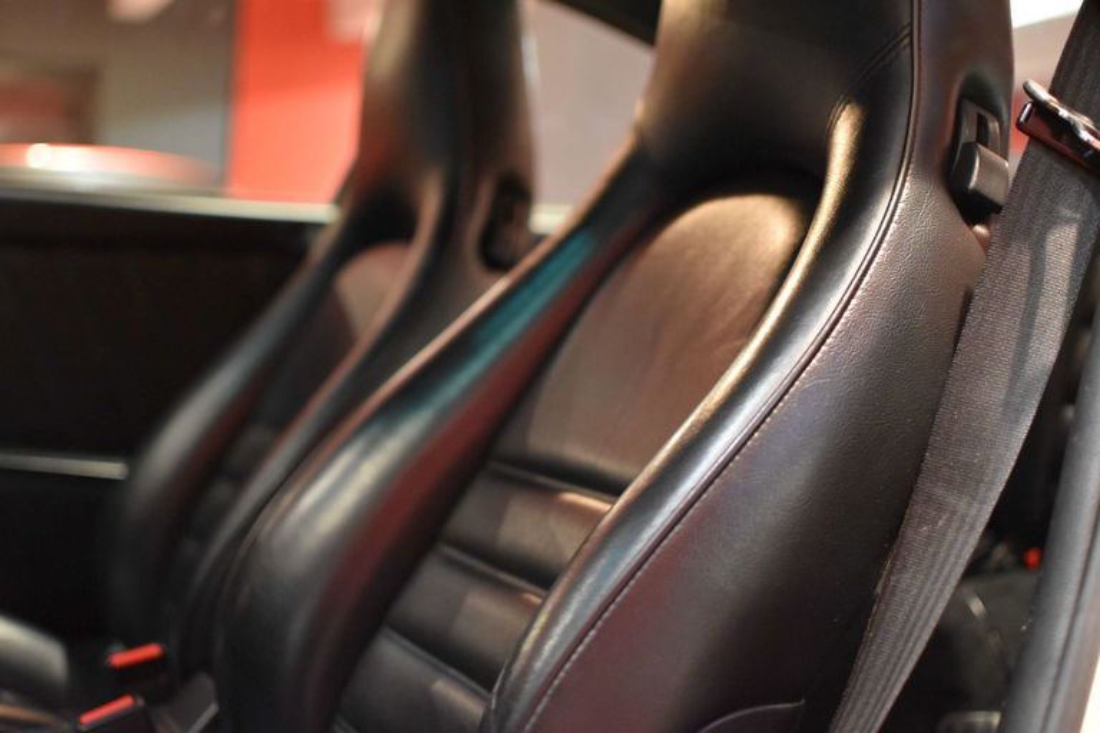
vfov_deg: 25.8
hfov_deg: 37.9
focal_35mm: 52
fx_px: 1604
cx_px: 550
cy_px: 366
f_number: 1.8
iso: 3600
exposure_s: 1/60
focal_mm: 35
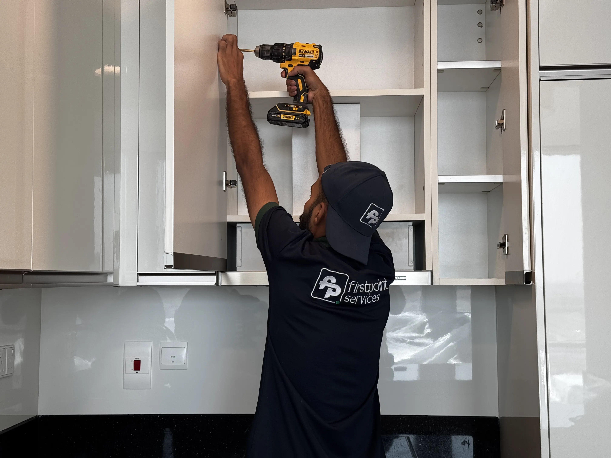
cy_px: 229
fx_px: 847
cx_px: 306
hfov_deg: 39.7
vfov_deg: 30.3
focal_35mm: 48
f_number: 1.78
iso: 50
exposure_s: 1/137
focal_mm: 6.76
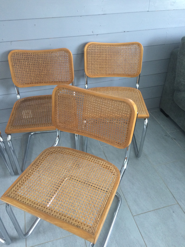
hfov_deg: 48.2
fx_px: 207
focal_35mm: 29
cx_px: 92
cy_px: 124
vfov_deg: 61.7
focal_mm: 4.15
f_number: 2.2
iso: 200
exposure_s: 1/33
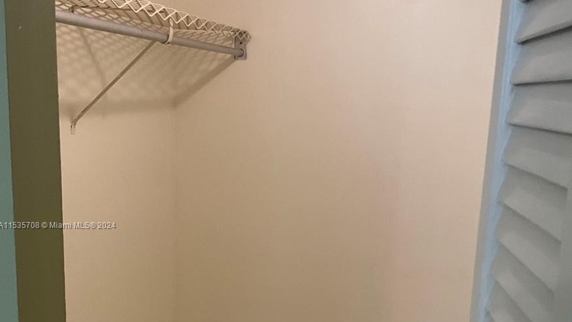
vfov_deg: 27.5
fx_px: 652
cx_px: 289
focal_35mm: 43
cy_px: 226
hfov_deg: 47.4
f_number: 1.8
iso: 80
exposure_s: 1/60
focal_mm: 3
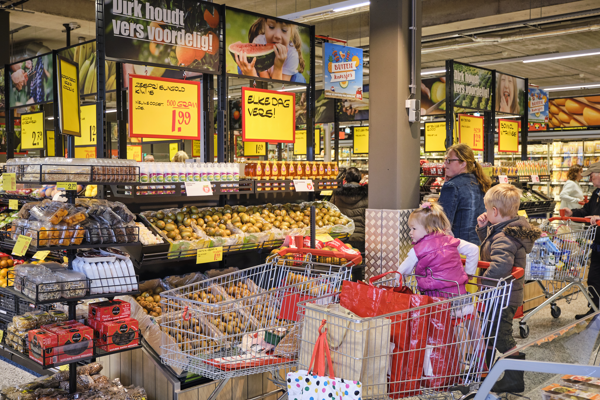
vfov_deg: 35.0
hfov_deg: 50.7
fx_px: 633
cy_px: 191
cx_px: 304
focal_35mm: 38
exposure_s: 1/100
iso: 320
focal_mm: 24.2
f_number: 2.8
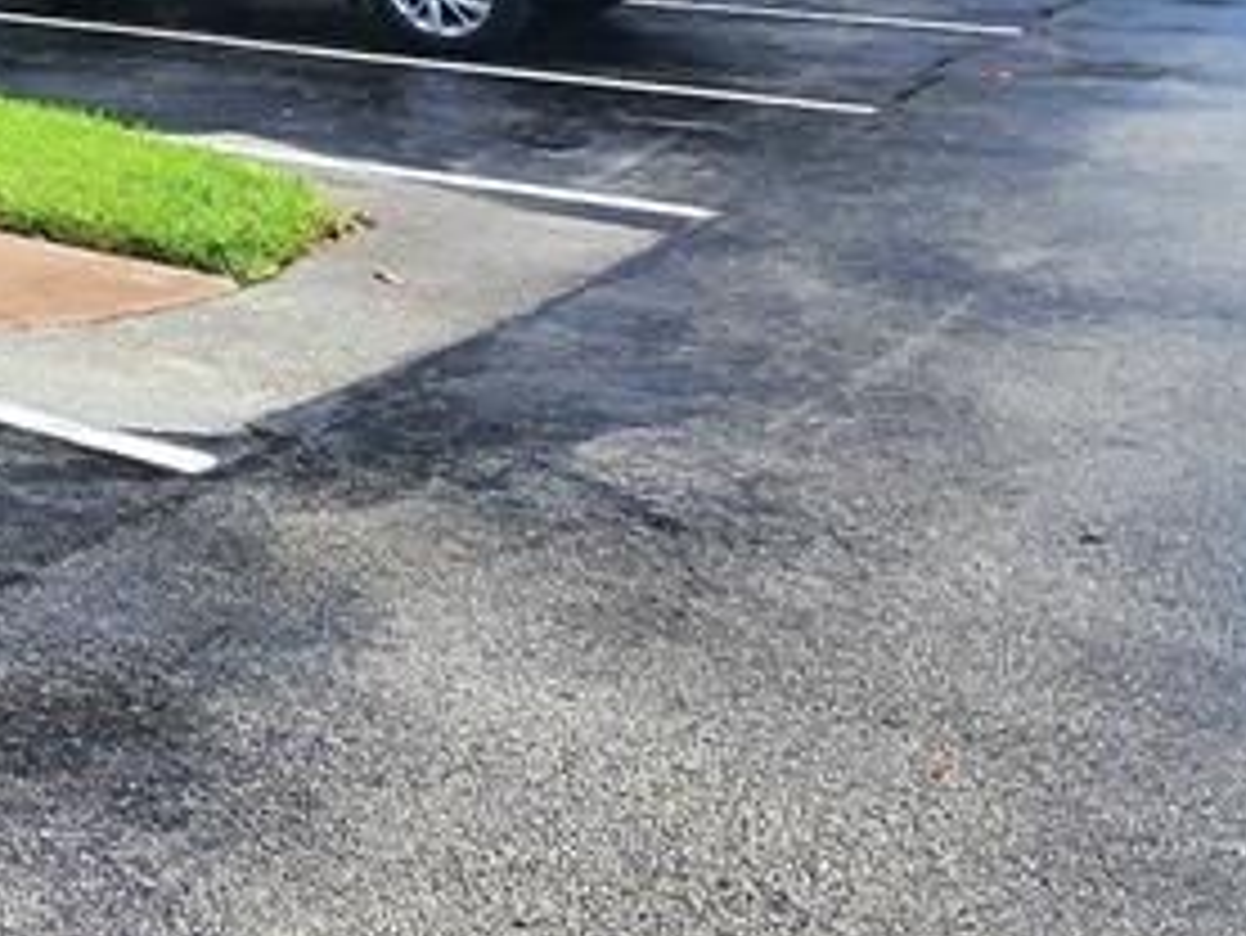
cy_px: -657
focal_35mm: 48
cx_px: -819
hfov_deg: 24.7
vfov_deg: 21.8
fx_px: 1729
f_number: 2.2
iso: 50
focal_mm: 2.2
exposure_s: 1/1667
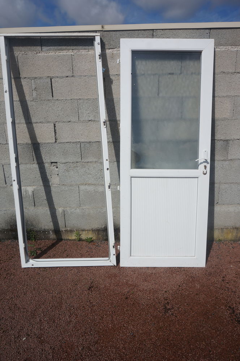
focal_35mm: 24
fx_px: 241
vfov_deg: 73.8
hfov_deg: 53.0
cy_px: 180
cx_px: 120
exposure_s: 1/500
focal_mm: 16
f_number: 9
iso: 100
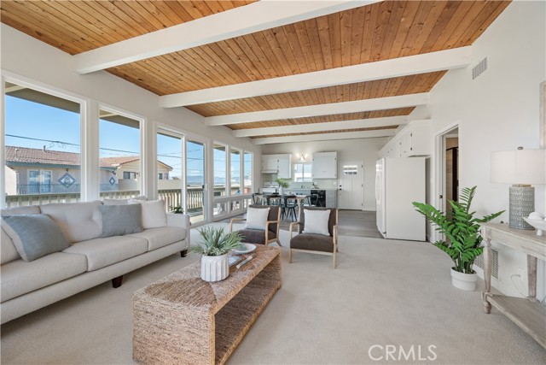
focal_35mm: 14
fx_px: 212
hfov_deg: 104.2
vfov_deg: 81.2
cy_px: 182
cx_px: 273
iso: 100
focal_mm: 14
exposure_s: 1/8
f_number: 8
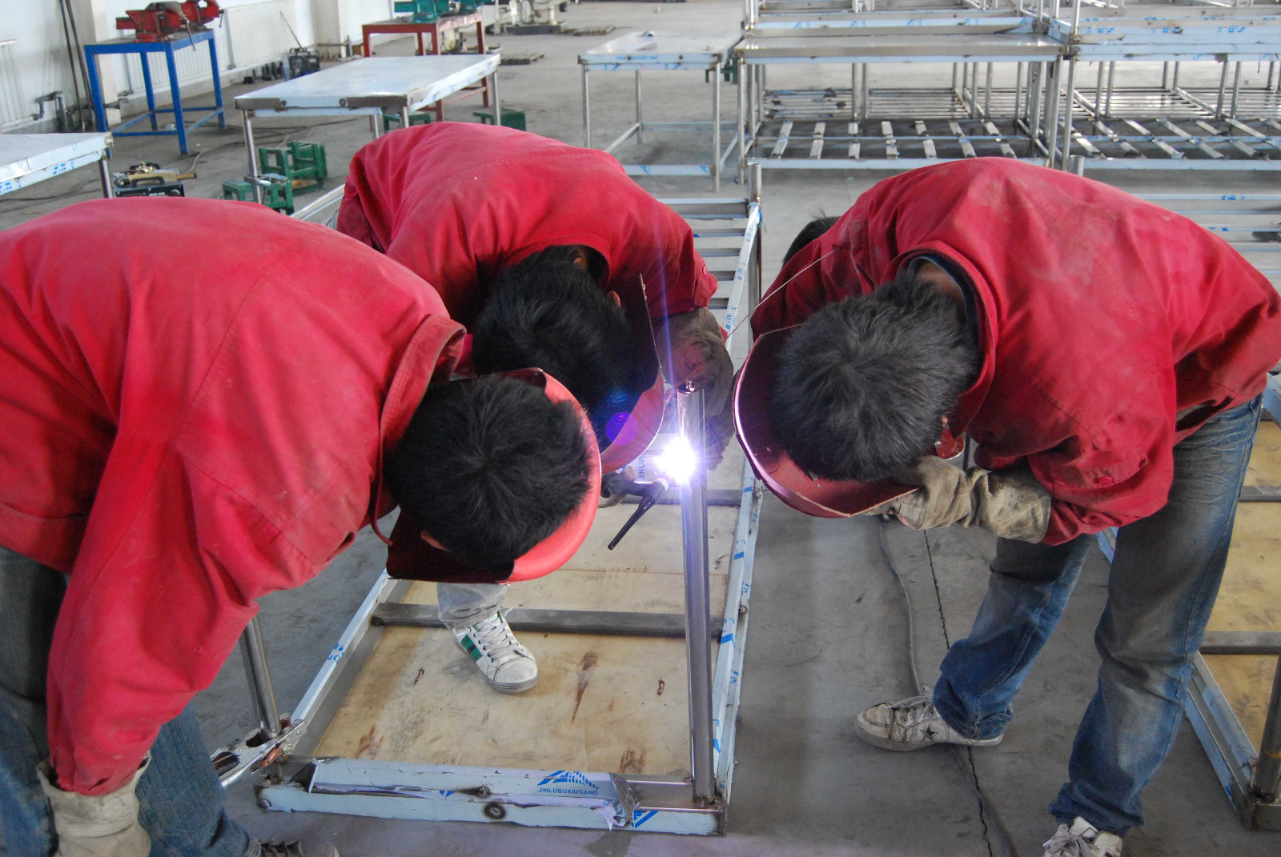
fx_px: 1229
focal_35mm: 34
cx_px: 640
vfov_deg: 38.5
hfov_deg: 55.1
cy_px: 428
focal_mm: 23
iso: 1250
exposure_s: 1/30
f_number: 3.8
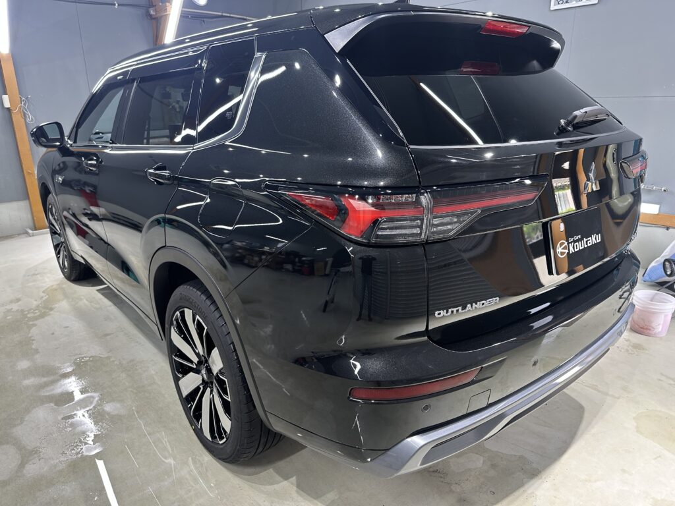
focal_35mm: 24
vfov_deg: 56.8
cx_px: 338
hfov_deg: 71.6
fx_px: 468
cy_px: 253
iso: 125
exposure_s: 1/60
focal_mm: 6.86
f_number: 1.78
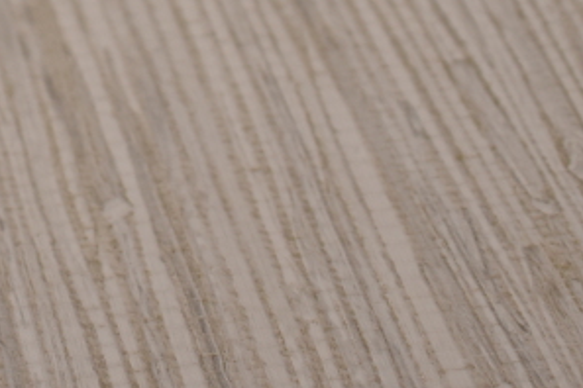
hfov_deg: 11.1
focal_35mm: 180
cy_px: -523
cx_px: -202
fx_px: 2915
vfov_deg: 7.2
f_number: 4
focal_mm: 22
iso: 100
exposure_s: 1/20
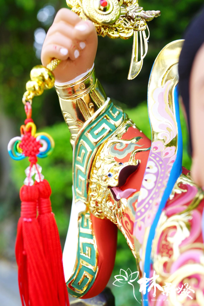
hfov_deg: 37.9
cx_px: 102
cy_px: 153
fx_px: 297
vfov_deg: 54.4
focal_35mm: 35
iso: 200
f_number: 5.6
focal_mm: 35
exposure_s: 1/100
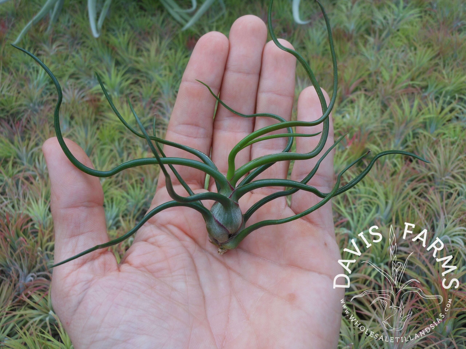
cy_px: 174
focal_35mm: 33
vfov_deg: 42.9
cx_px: 233
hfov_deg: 55.4
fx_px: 444
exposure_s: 1/100
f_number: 4
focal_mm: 5.9
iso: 80
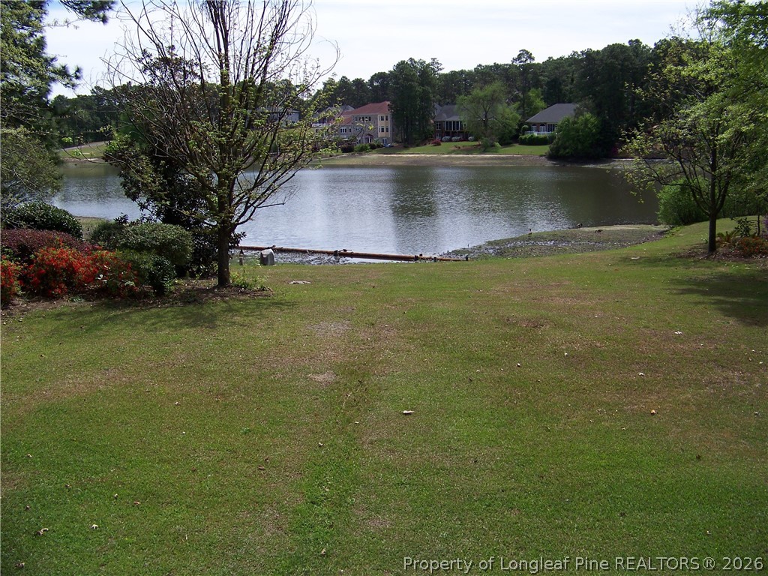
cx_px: 384
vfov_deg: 39.7
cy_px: 288
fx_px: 799
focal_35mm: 36
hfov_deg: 51.4
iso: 64
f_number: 2.8
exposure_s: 1/1000
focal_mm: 5.85
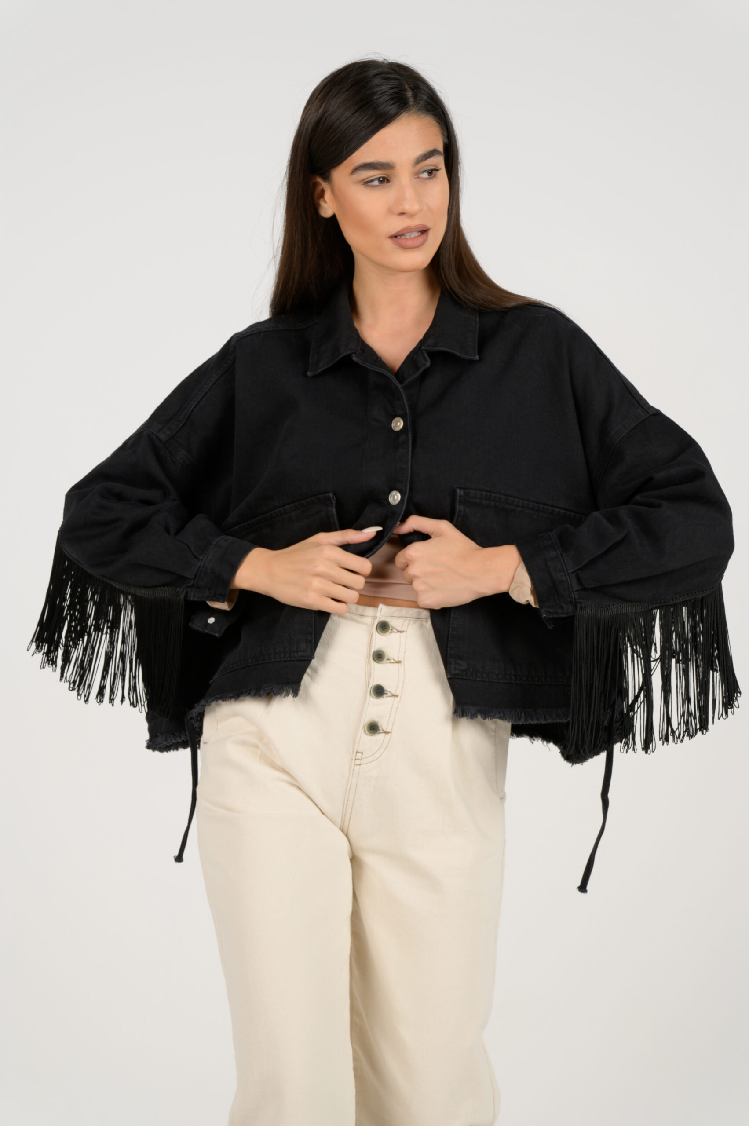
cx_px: 374
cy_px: 563
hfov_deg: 11.2
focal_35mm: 122
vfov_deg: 16.8
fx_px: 3813
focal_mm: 122
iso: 160
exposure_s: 1/200
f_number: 10
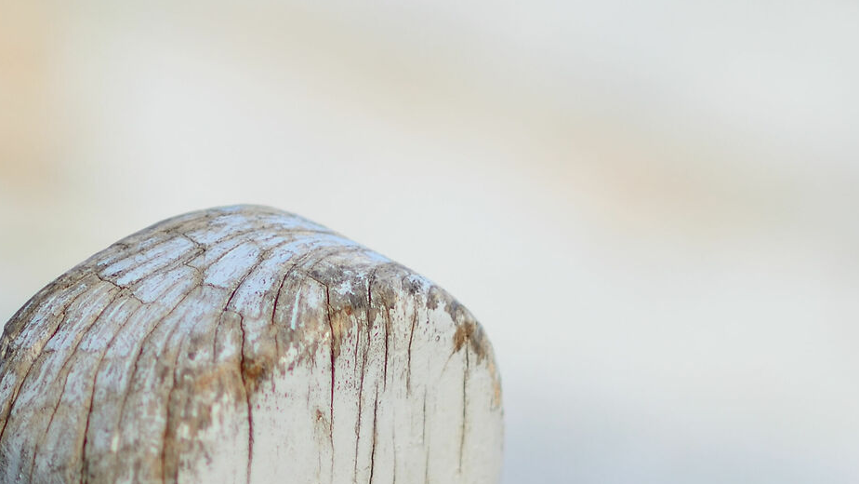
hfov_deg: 6.2
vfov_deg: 3.5
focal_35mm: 346
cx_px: -20
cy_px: 730
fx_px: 7890
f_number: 2.2
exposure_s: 1/1600
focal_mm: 85
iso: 100
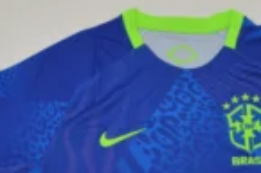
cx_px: 185
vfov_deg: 13.8
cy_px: 249
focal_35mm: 93
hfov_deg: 21.7
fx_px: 676
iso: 400
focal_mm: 21
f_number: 9
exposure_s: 1/200
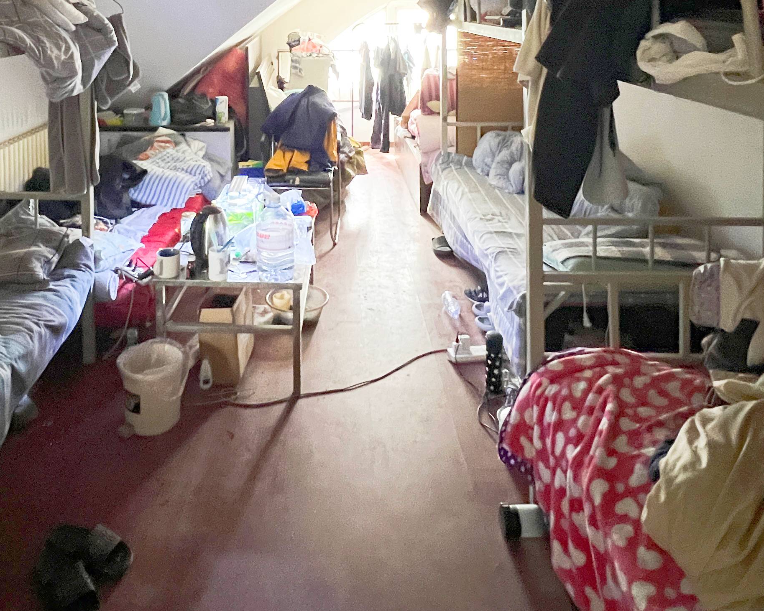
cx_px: 294
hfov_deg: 61.5
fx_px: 633
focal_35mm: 28
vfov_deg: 45.0
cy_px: 23
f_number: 1.8
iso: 500
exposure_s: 1/60
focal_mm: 1.57
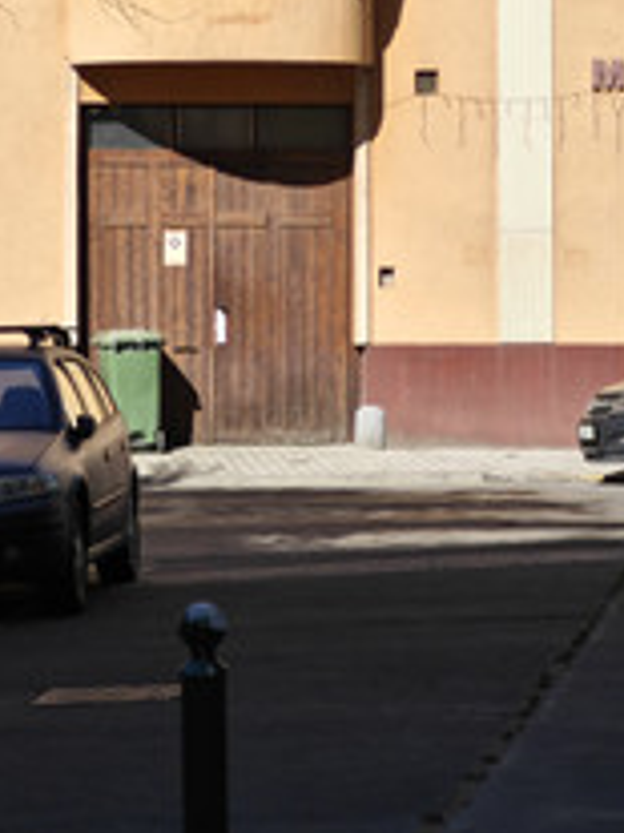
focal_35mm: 181
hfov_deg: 8.2
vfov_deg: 10.8
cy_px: 32
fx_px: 4355
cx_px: 264
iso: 50
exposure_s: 1/3157
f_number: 1.8
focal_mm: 12.28
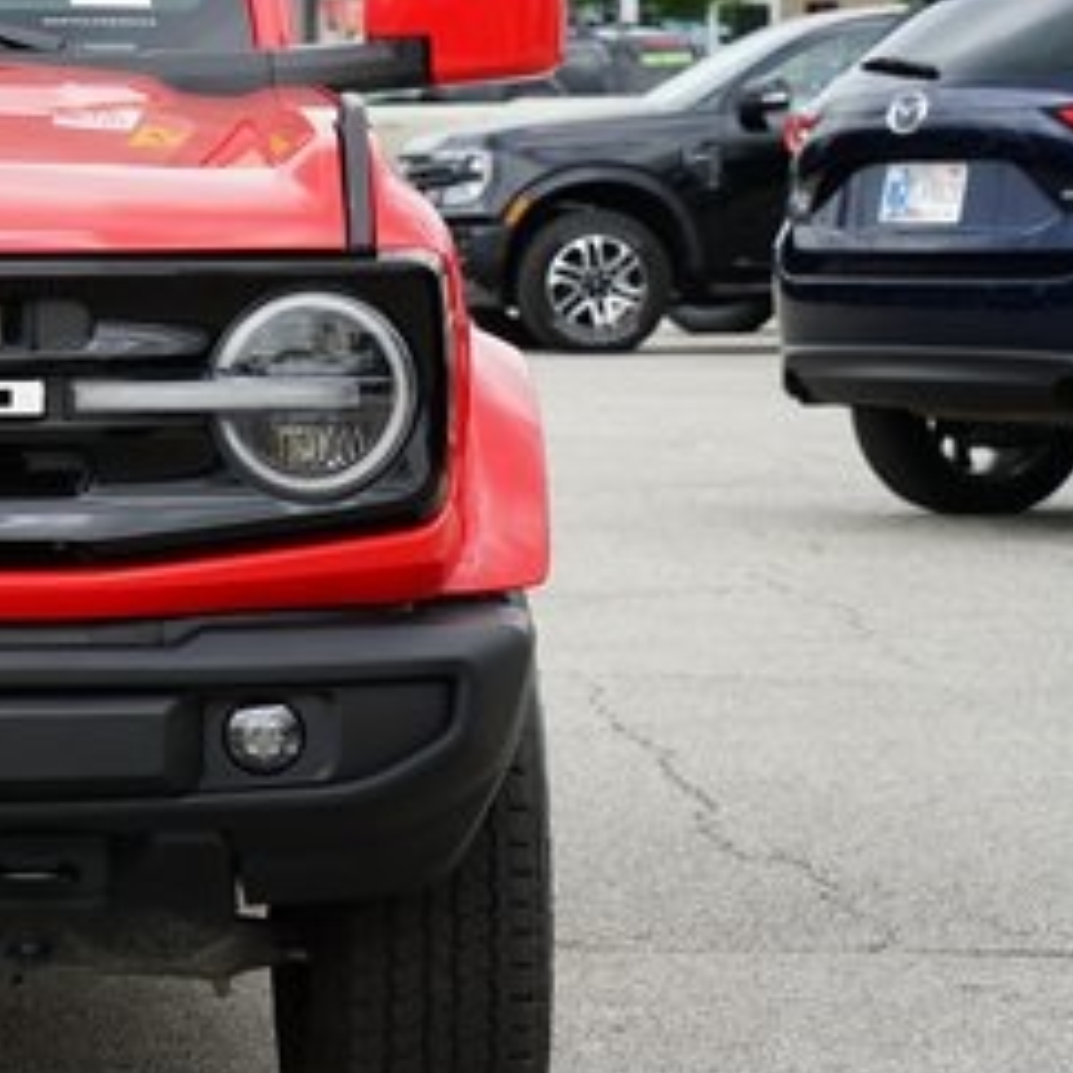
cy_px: 375
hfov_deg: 9.5
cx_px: -297
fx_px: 6383
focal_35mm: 182
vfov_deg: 9.6
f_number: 8
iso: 100
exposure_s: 1/125
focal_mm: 81
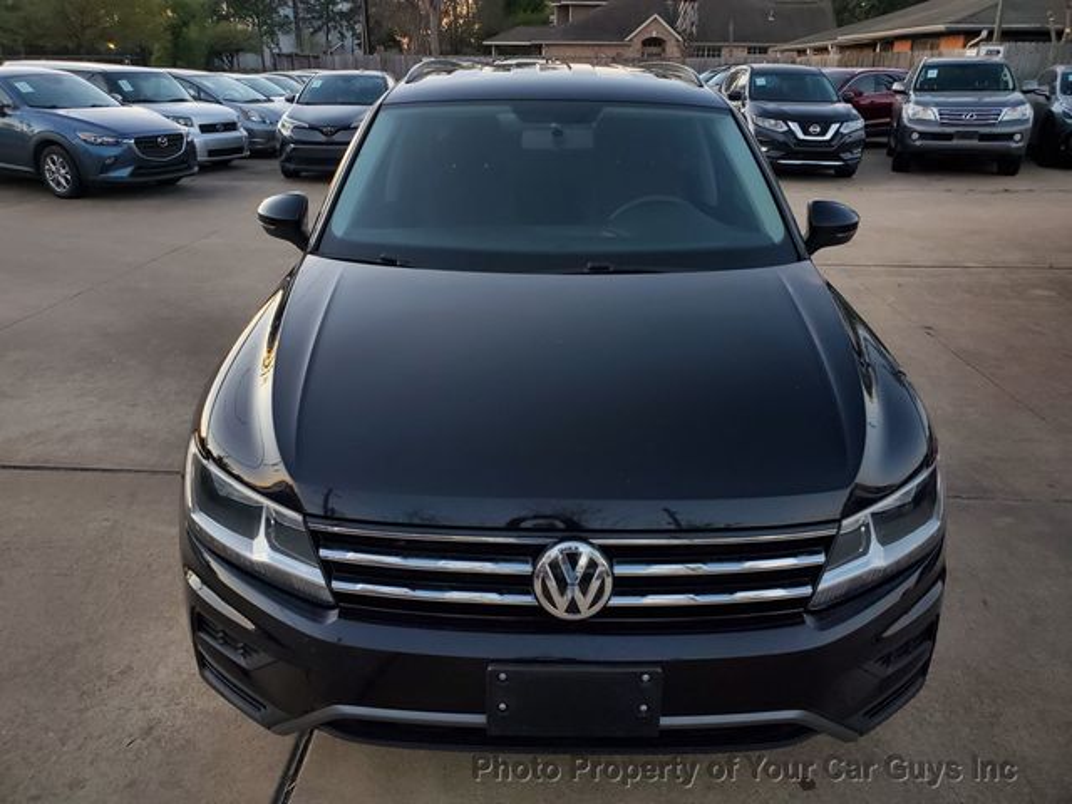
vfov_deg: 53.1
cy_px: 402
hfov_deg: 67.3
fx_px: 805
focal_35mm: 26
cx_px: 536
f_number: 2.4
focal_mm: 4.3
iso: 250
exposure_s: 1/120
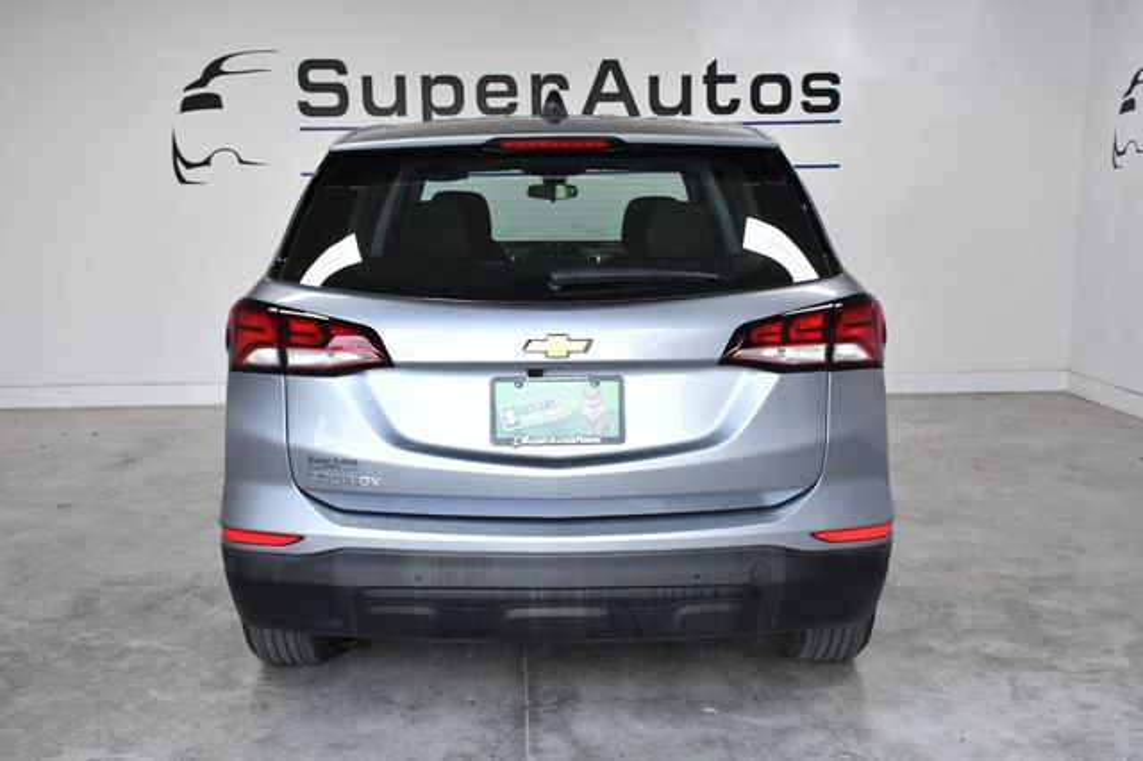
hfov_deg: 48.5
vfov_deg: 33.4
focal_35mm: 40
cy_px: 380
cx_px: 572
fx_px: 1269
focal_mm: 27
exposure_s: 1/400
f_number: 10
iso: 2500
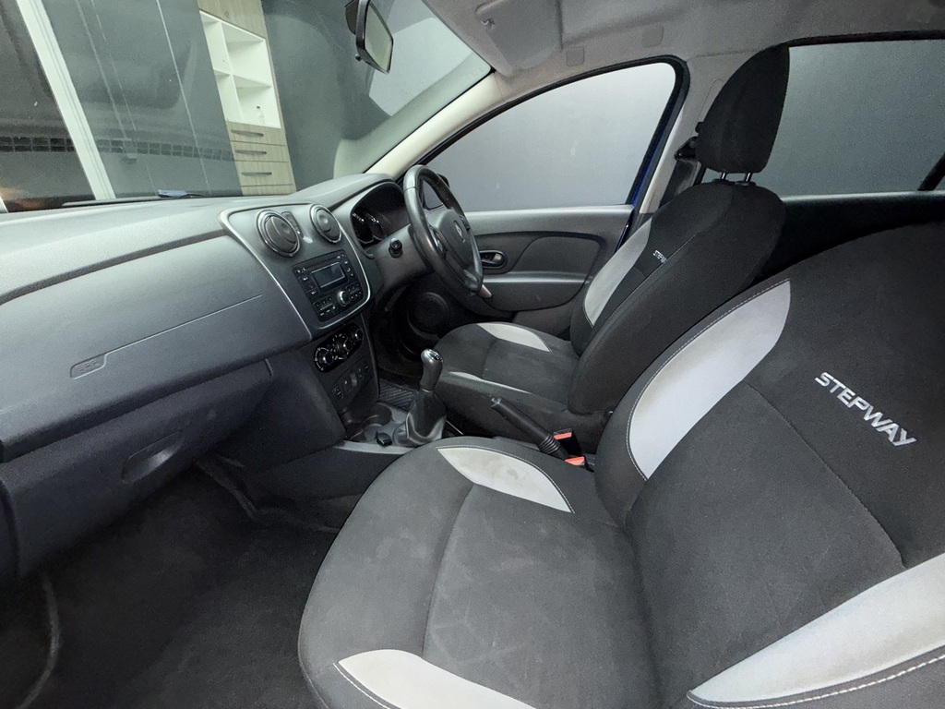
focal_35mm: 14
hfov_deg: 102.1
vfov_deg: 85.7
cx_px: 472
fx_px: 382
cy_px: 354
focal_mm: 2.22
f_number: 2.2
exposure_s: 1/50
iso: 250
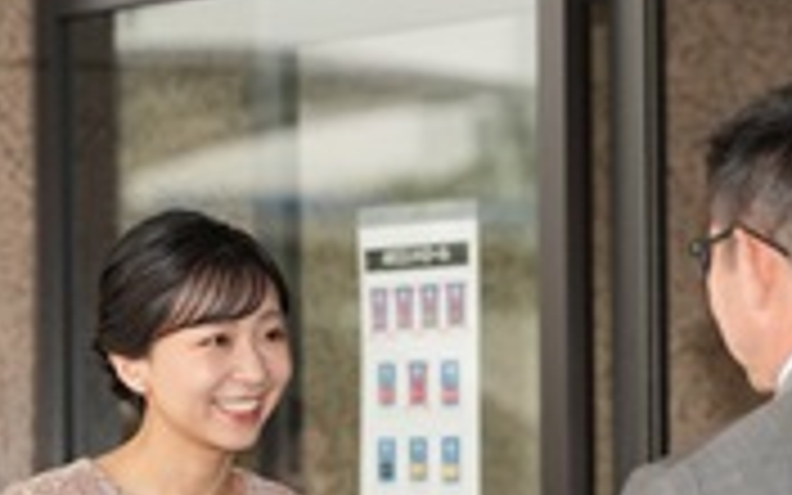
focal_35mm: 232
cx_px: 423
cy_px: 531
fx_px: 5008
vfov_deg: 5.6
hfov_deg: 9.0
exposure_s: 1/1250
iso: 400
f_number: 4
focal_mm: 100
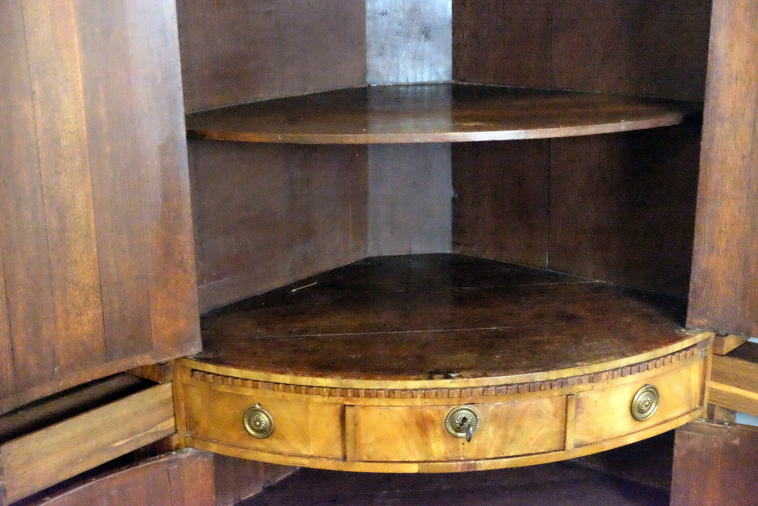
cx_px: 379
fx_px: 990
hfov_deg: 41.9
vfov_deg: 28.7
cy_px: 253
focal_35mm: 47
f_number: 3.6
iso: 25600
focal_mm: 31.5
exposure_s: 1/180
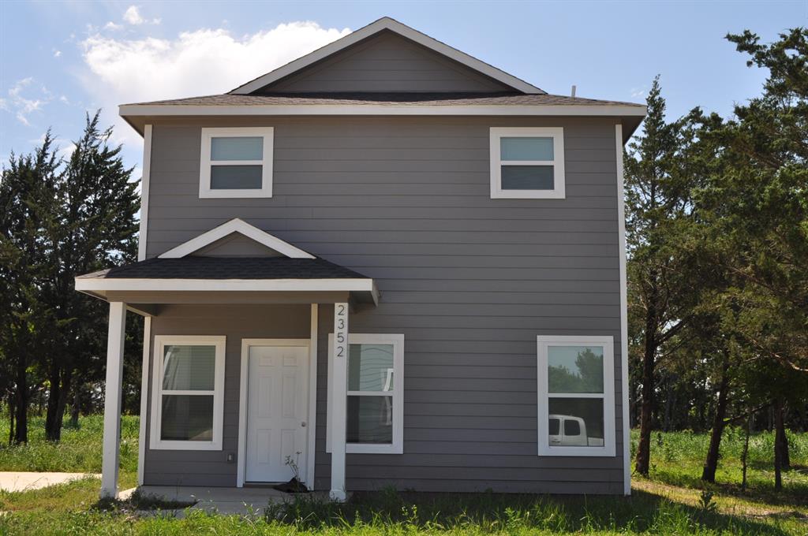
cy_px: 268
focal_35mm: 39
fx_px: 874
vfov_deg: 34.1
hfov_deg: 49.6
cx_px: 404
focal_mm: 26
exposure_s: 1/200
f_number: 14
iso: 200
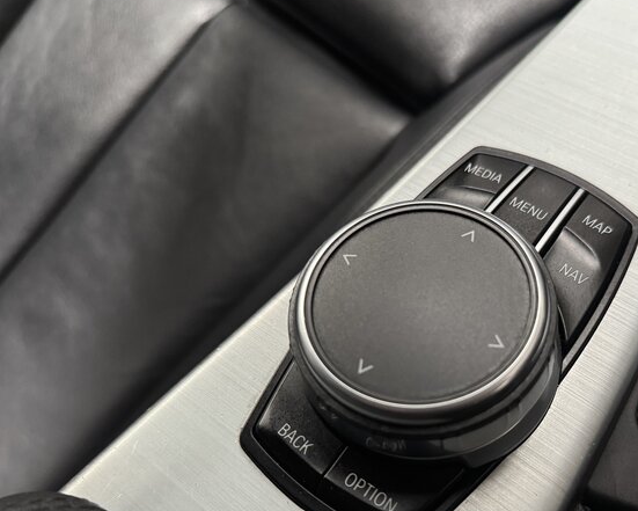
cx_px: 408
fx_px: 642
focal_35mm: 34
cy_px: 330
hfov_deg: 52.1
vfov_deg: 42.9
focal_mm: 6.76
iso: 640
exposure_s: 1/33
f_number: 1.78
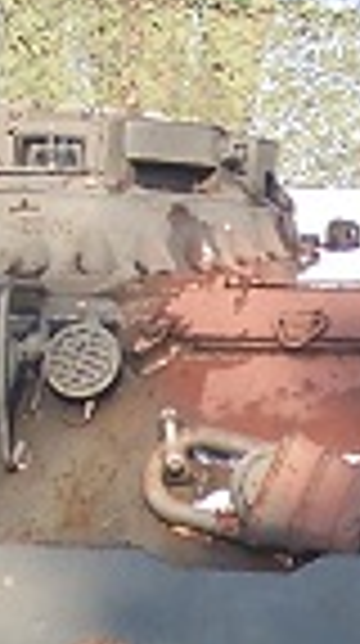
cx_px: 513
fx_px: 3204
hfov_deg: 6.4
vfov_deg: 11.3
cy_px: 664
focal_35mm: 188
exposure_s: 1/250
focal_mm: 6.3
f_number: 2.8
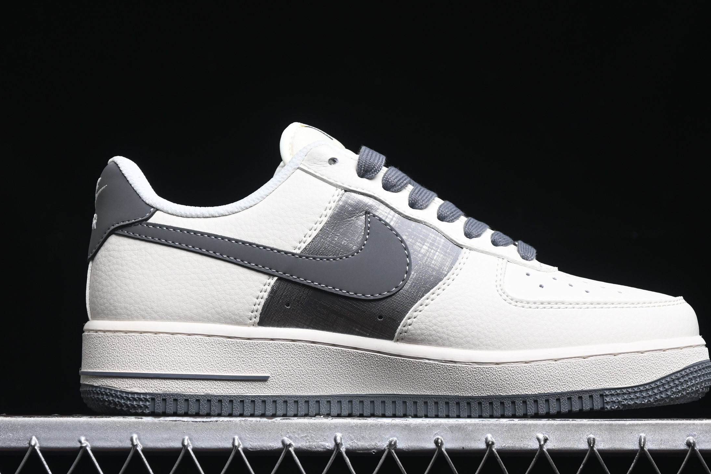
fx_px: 1896
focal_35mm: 96
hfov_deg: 21.2
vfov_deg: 14.3
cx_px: 396
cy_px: 228
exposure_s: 1/60
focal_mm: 50
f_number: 6.3
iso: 160
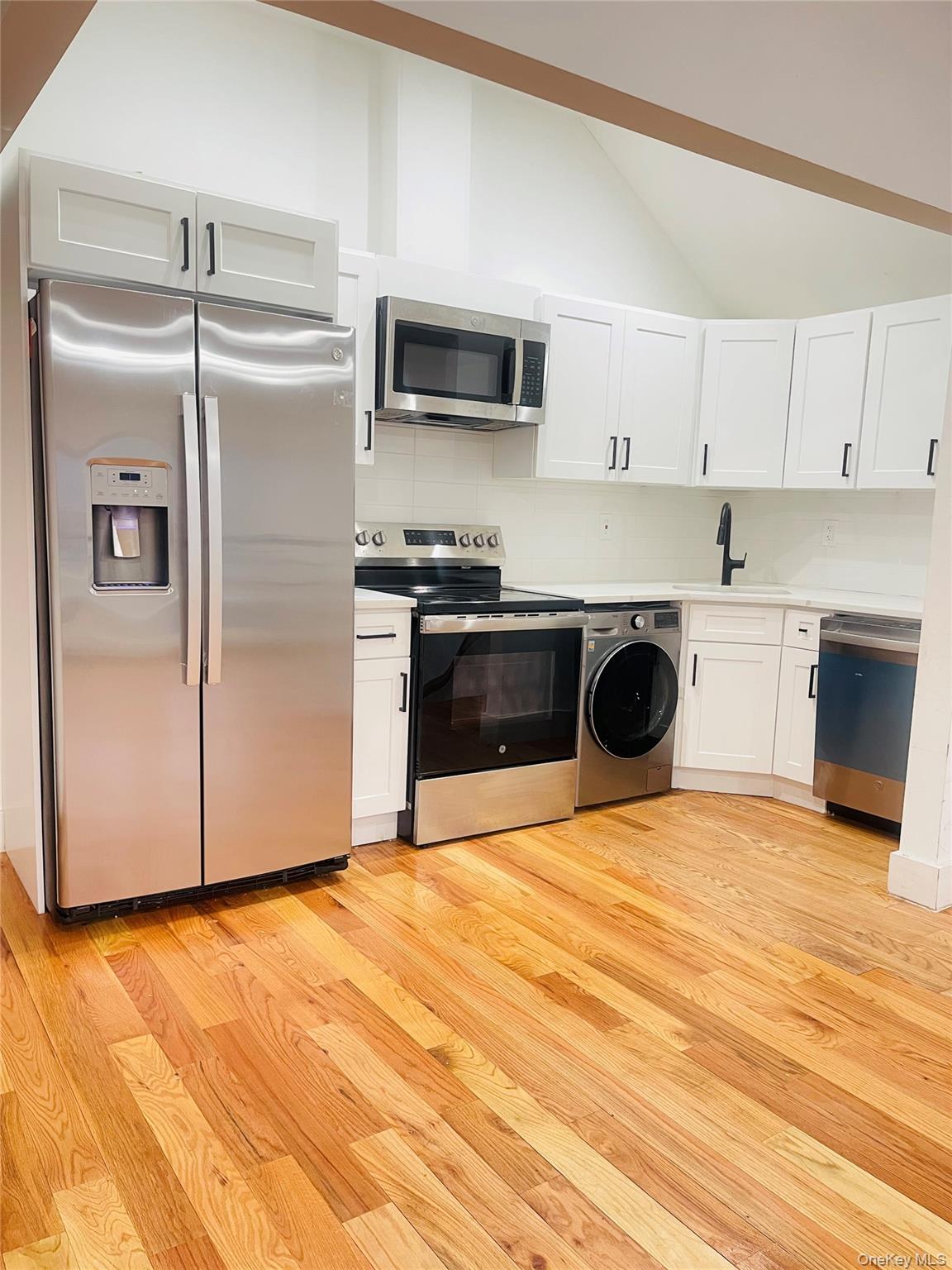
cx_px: 476
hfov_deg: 54.9
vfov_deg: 69.4
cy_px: 635
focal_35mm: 25
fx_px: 917
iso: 320
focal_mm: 5.1
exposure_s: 1/60
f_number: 1.6
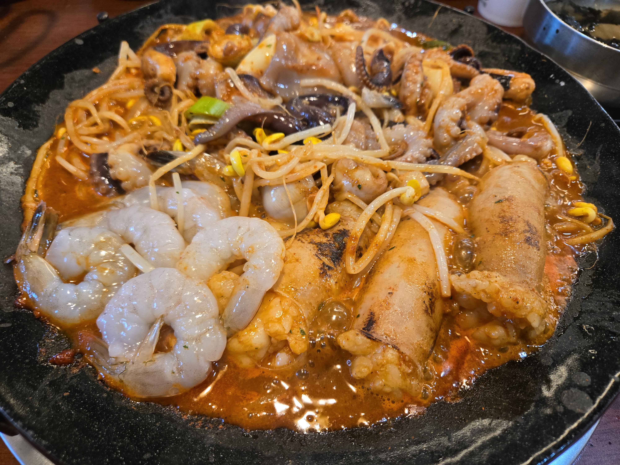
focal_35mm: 23
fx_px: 412
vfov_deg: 58.9
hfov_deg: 73.9
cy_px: 232
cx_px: 310
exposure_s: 1/120
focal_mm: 5.4
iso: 250
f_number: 1.8
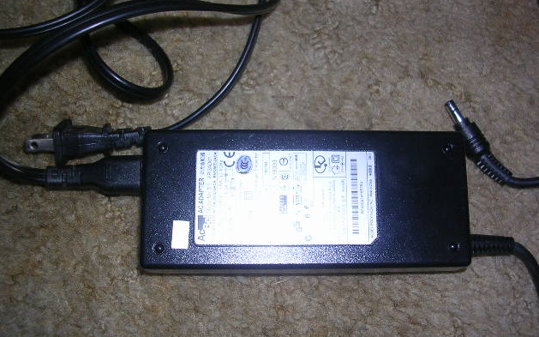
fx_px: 602
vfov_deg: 31.2
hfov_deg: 48.2
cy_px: 173
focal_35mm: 41
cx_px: 268
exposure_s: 1/60.1
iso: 50
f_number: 2.8
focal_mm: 5.8
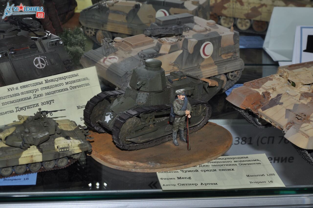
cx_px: 156
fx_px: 625
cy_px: 104
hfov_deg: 28.1
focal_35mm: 72
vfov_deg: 18.9
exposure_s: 1/200
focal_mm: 48
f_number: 13
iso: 200
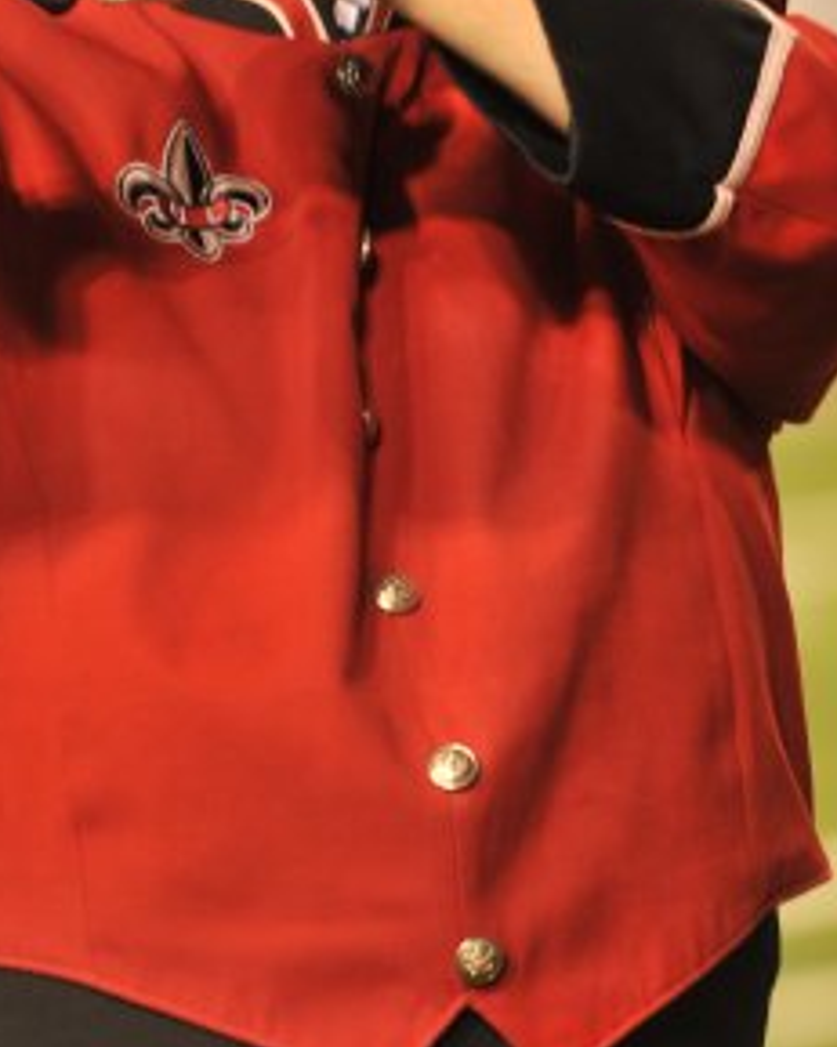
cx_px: 350
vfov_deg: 3.3
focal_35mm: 584
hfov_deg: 2.7
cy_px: 460
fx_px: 18093
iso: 360
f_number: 2.8
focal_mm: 200
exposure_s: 1/60
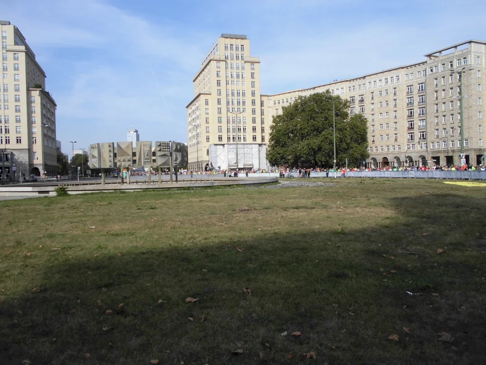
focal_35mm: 29
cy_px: 182
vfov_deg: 48.2
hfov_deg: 61.7
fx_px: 407
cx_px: 243
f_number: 3.4
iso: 64
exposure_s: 1/640
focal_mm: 5.3
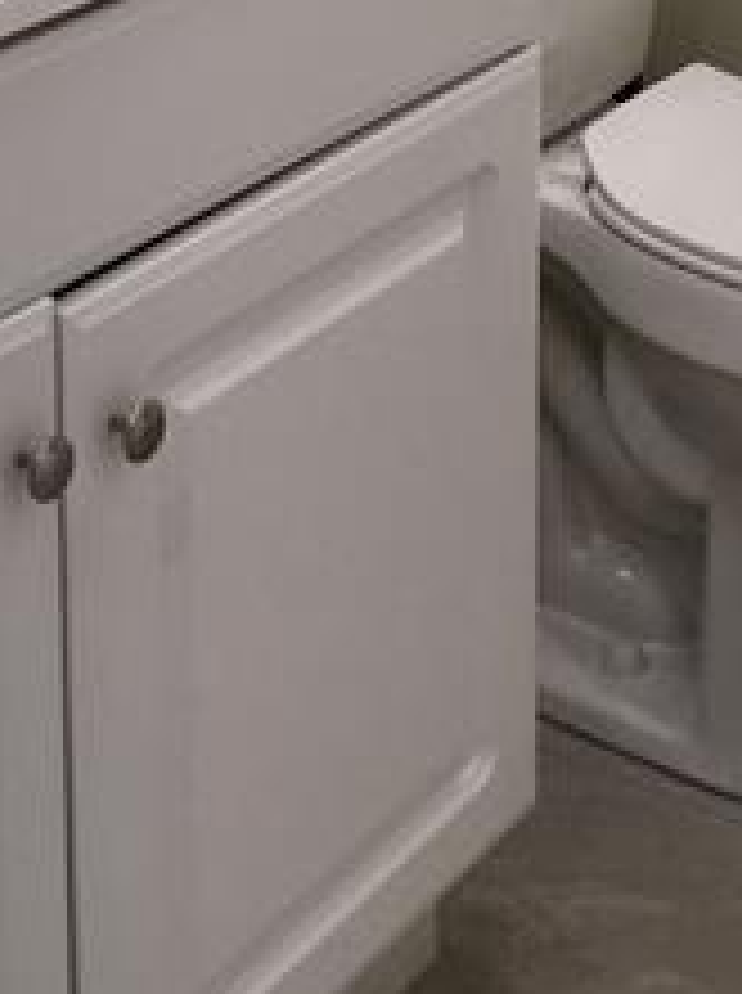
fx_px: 2895
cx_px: 499
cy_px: -324
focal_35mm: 101
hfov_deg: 14.6
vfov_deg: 18.1
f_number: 2.2
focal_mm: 4.15
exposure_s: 1/100
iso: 40
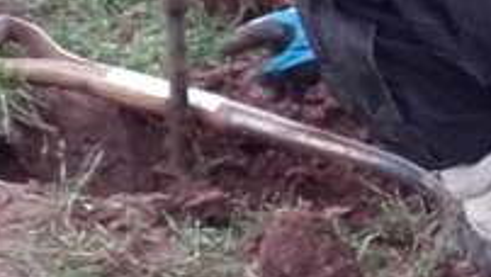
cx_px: 418
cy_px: -80
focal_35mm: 267
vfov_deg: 4.5
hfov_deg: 8.1
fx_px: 3479
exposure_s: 1/100
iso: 60
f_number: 2.2
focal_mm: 3.31
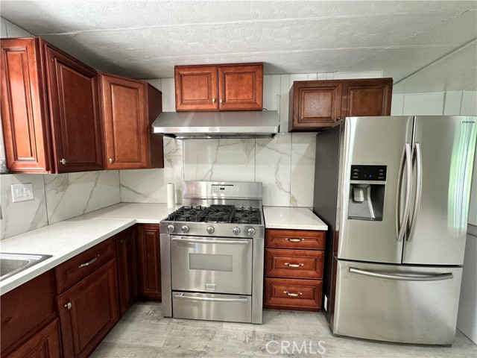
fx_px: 193
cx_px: 238
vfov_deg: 85.7
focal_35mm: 14
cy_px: 179
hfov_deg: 102.1
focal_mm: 2.22
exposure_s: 1/60
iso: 200
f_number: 2.2
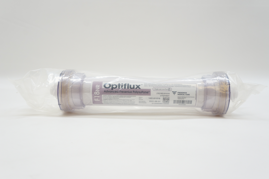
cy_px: 90
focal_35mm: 34
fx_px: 258
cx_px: 134
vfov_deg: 38.3
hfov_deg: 55.2
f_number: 6.3
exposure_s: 1/60
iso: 400
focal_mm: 23
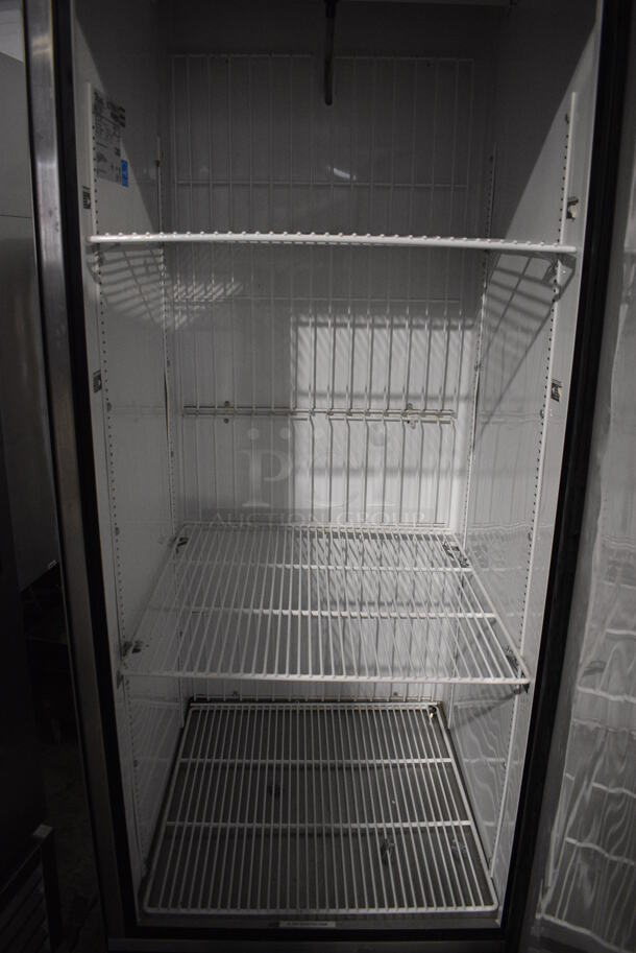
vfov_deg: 67.3
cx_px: 318
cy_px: 476
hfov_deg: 48.0
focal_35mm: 27
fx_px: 714
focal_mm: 18
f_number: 3.5
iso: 2000
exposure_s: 1/125
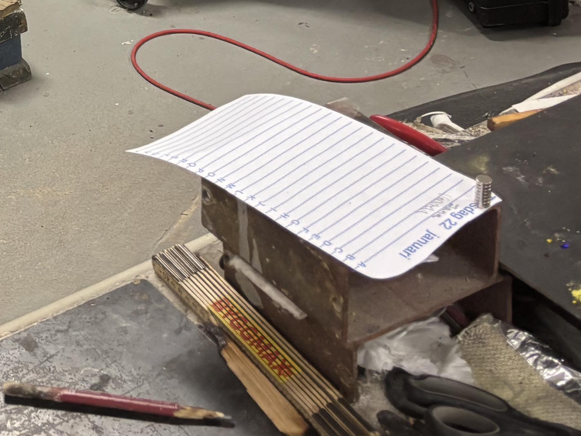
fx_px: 1393
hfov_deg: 21.2
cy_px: -225
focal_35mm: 83
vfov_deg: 16.2
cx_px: -187
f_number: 1.6
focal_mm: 5.96
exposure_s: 1/50
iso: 200
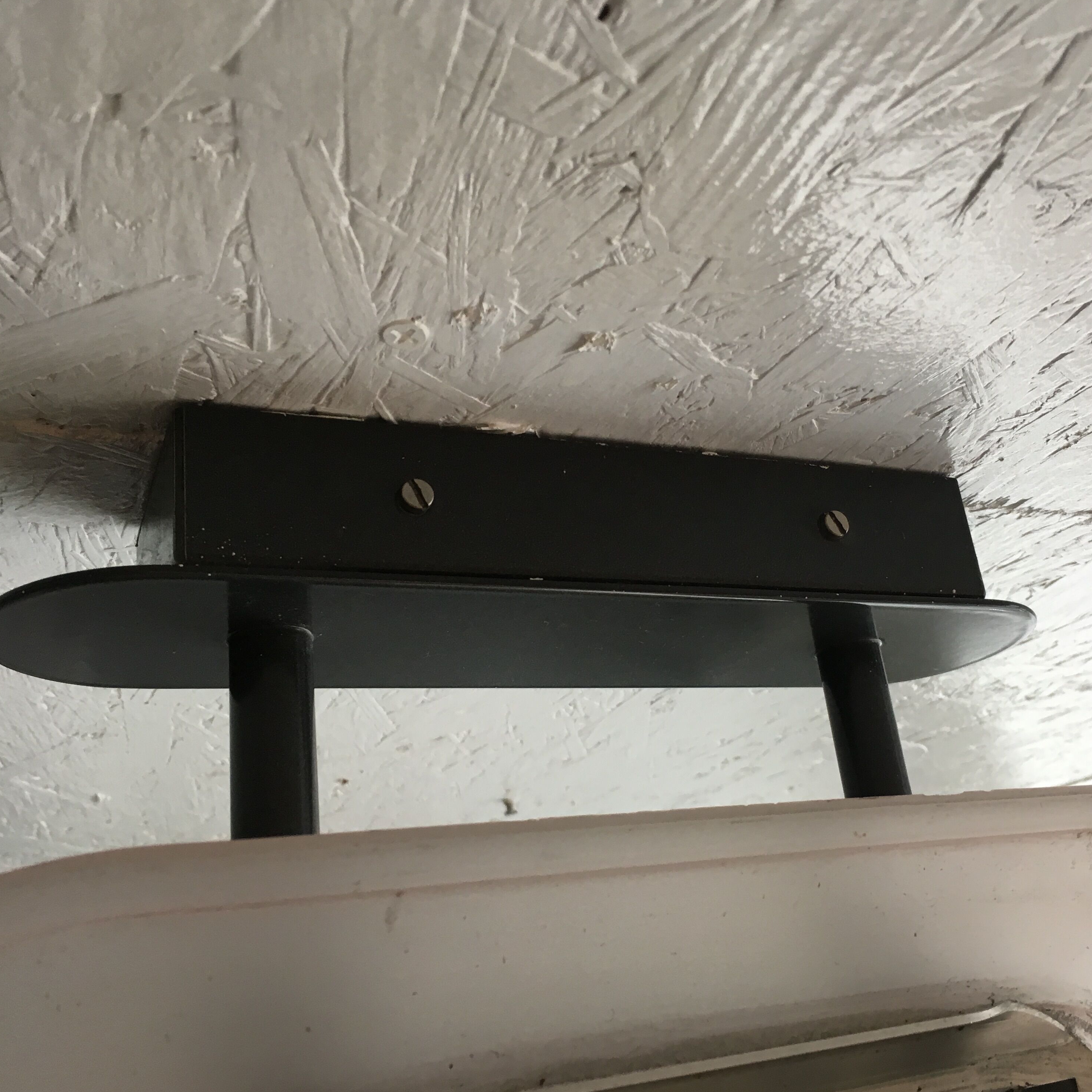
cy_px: 550
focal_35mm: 35
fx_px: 1249
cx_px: 666
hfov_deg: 46.9
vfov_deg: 47.2
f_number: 2.2
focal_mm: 4.15
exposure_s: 1/33
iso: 40
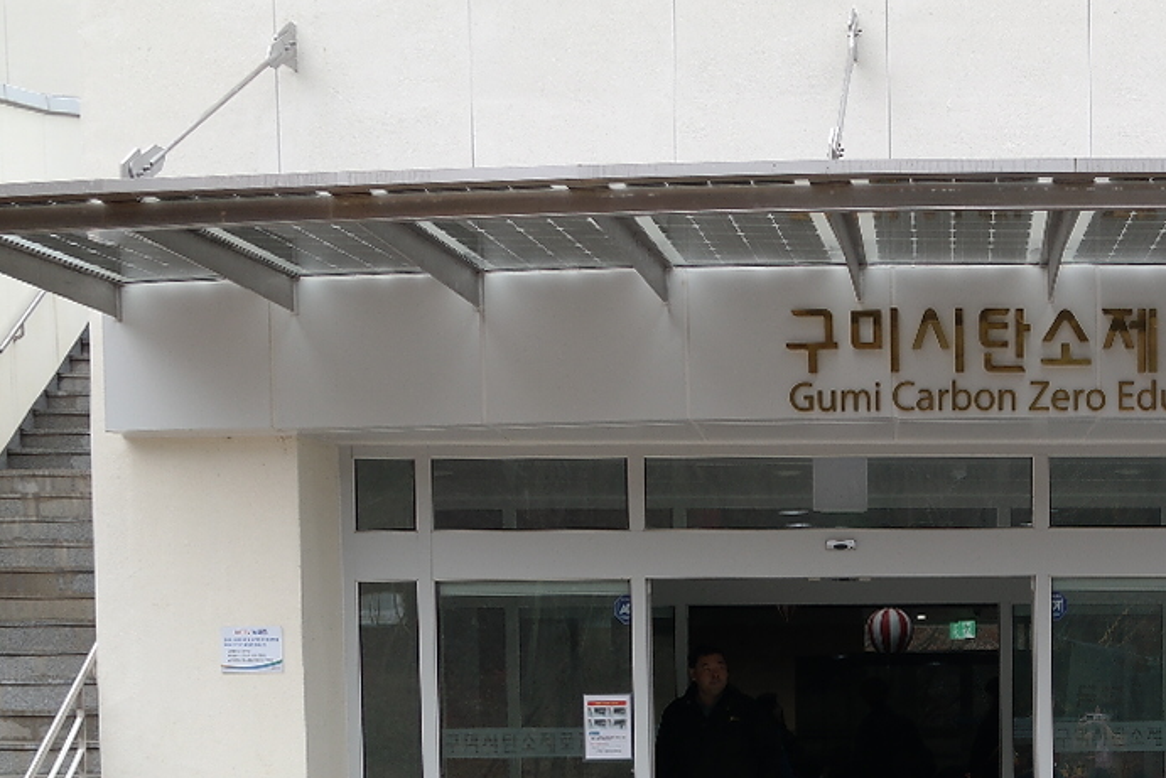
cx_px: 1105
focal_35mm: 75
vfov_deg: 17.6
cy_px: 859
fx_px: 2430
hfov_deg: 25.9
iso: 100
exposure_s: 1/125
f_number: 4
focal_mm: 20
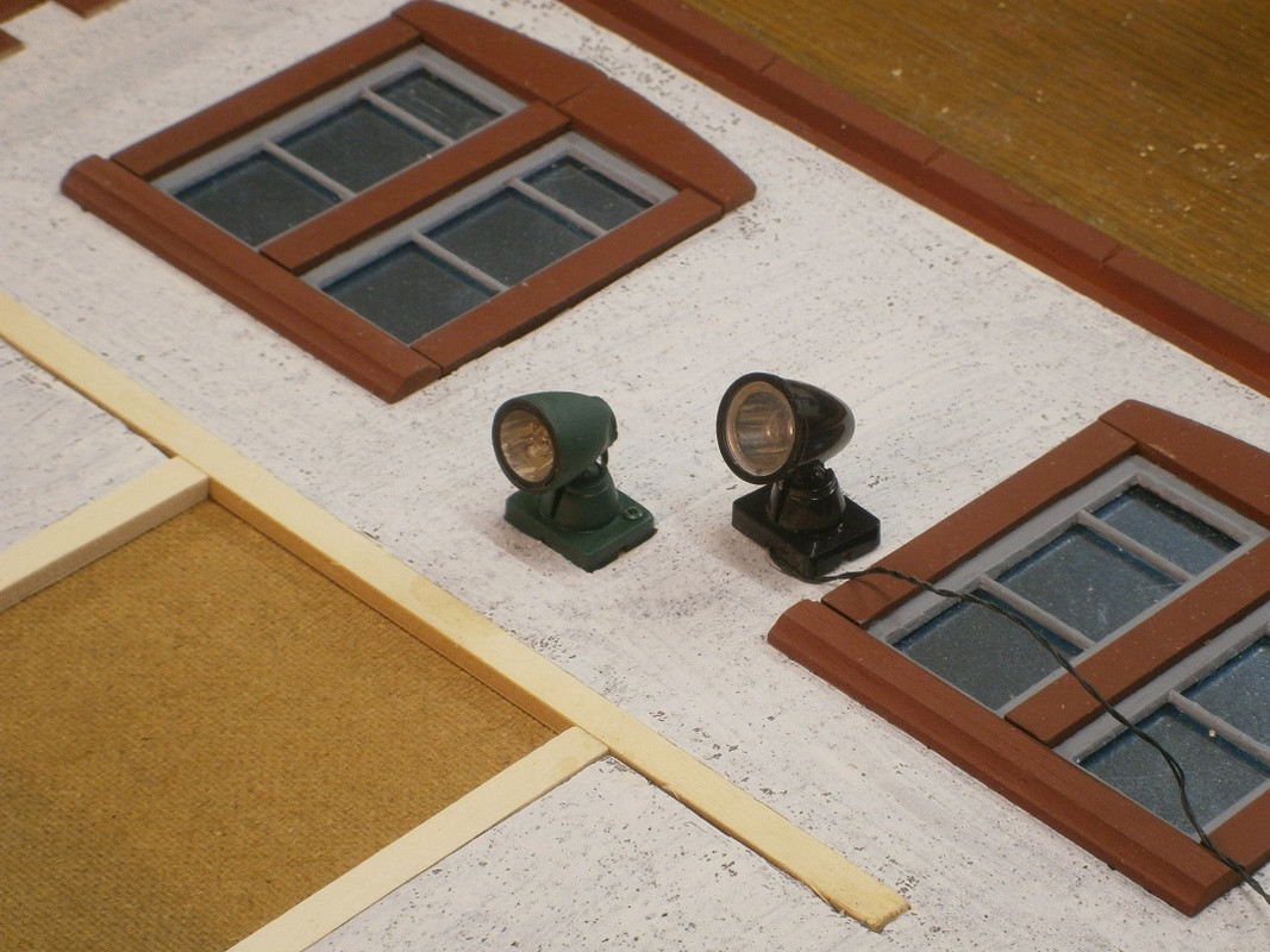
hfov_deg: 15.2
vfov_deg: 11.4
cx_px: 635
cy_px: 476
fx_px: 4769
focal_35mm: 130
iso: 125
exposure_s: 1/6
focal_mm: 23.5
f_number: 6.5
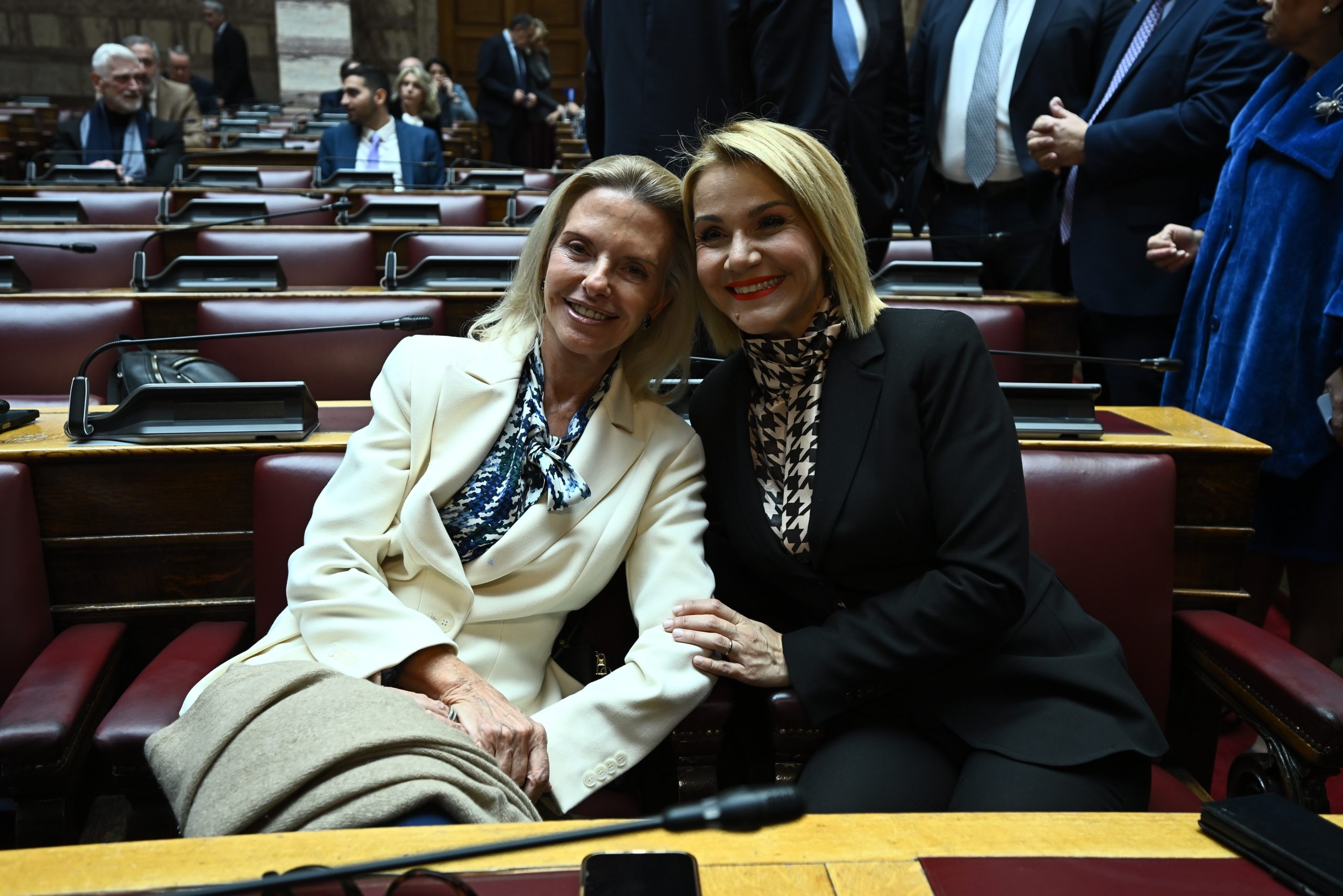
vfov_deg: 43.6
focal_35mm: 30
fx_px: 1119
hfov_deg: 61.9
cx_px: 672
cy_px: 448
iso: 1100
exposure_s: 1/250
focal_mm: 30
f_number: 4.5
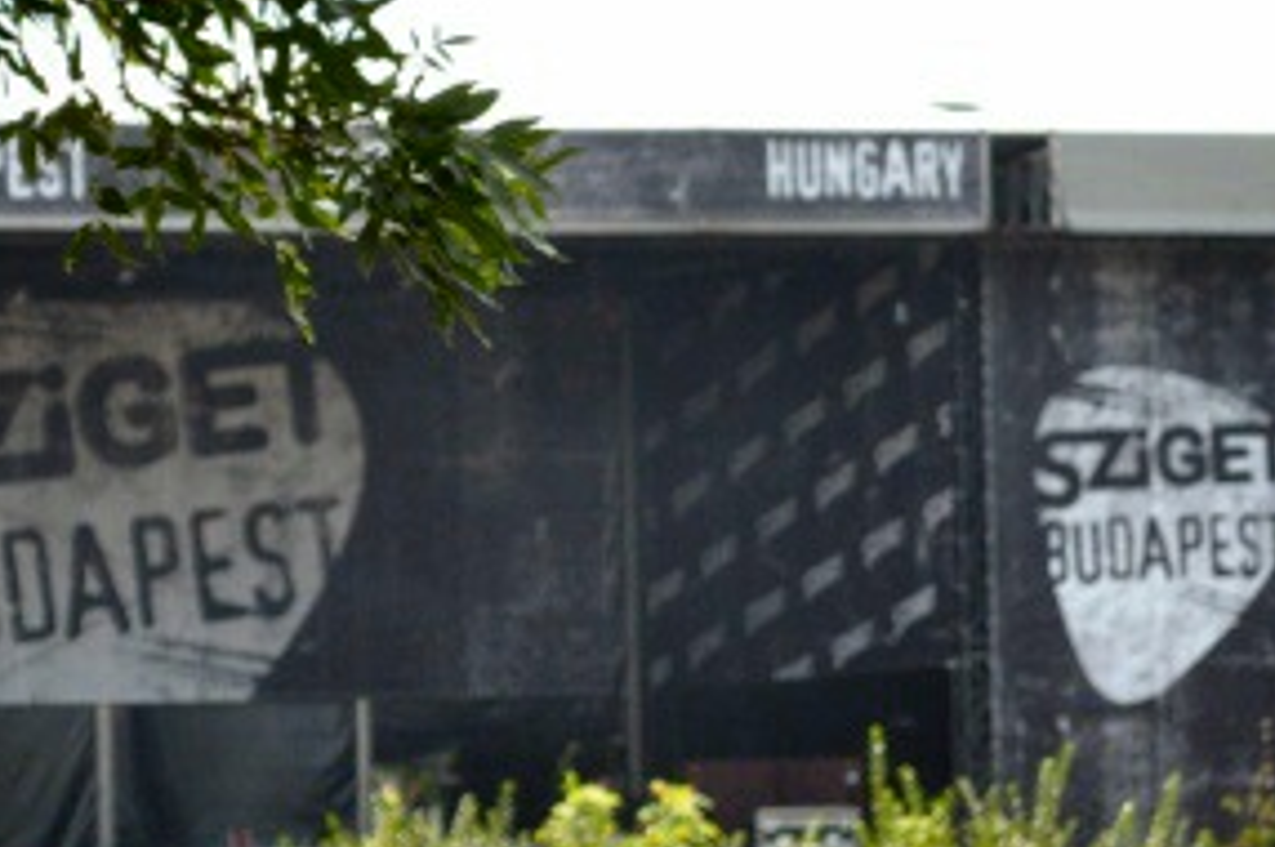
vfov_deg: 5.9
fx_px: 8150
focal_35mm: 230
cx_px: 348
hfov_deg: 8.9
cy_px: 724
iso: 640
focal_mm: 55
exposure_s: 1/800
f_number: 5.6
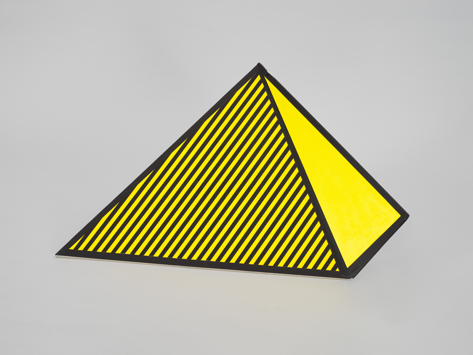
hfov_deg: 37.5
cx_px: 236
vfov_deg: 28.6
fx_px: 697
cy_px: 178
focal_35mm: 51
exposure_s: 1/125
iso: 64
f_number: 11
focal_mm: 80
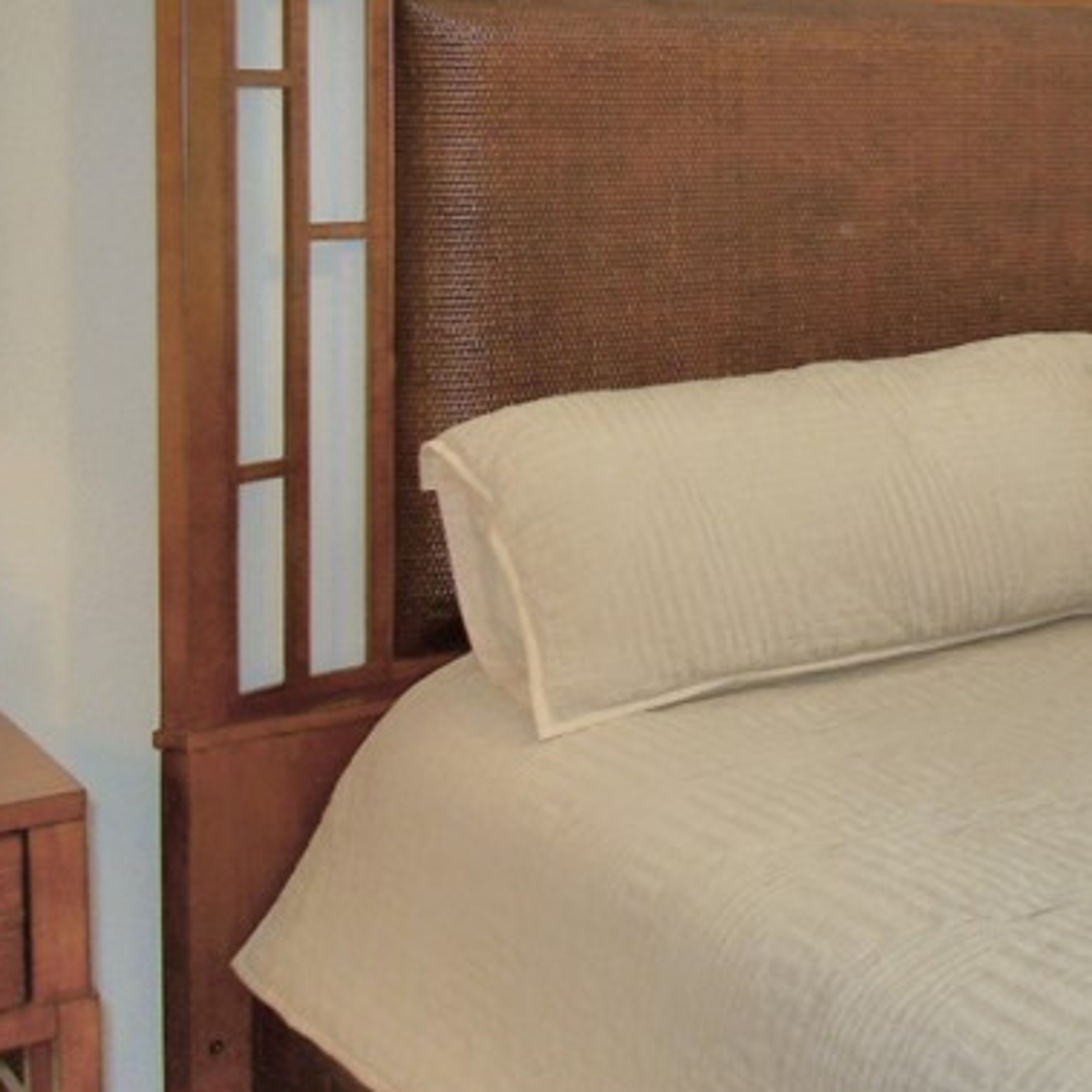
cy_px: 125
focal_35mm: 57
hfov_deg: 22.2
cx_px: 1808
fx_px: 2034
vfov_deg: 28.9
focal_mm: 10
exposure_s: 1/40
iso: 200
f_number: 4.5
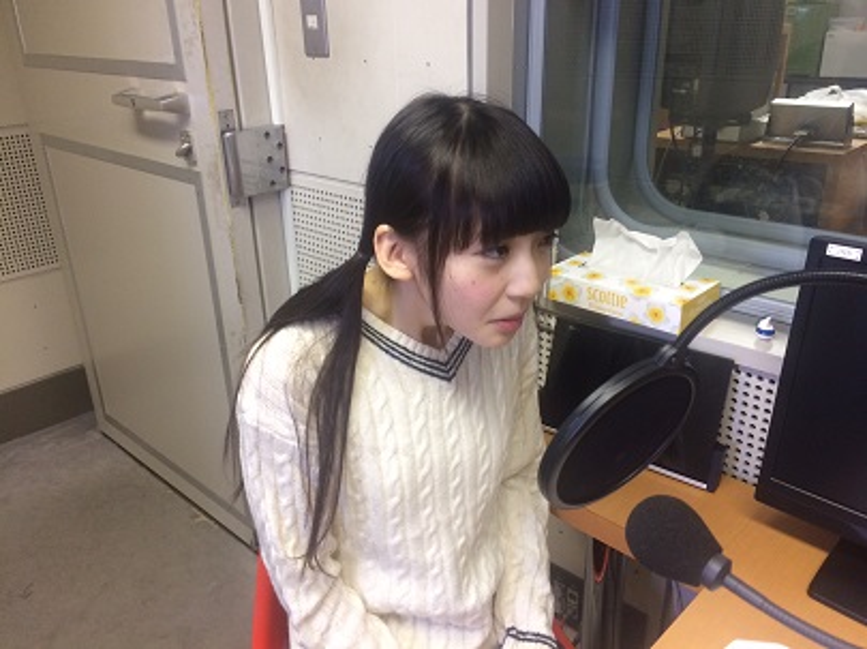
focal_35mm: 29
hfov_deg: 61.7
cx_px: 434
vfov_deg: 48.2
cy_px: 324
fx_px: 726
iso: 125
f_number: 2.2
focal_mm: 4.15
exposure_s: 1/33
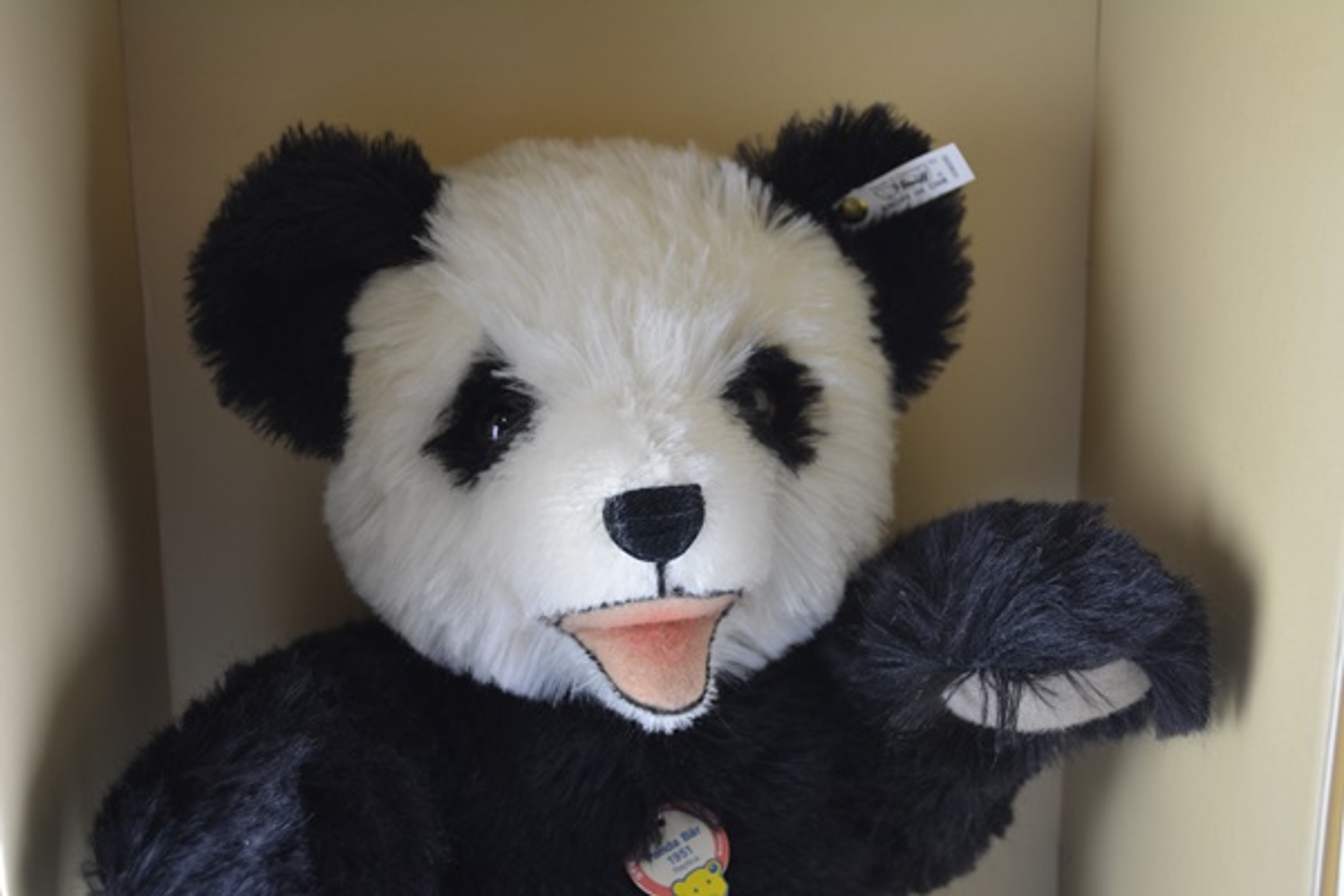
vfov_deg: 28.1
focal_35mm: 48
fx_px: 1792
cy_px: 448
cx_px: 672
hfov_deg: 41.1
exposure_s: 1/60
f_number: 4.8
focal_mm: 32
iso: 400
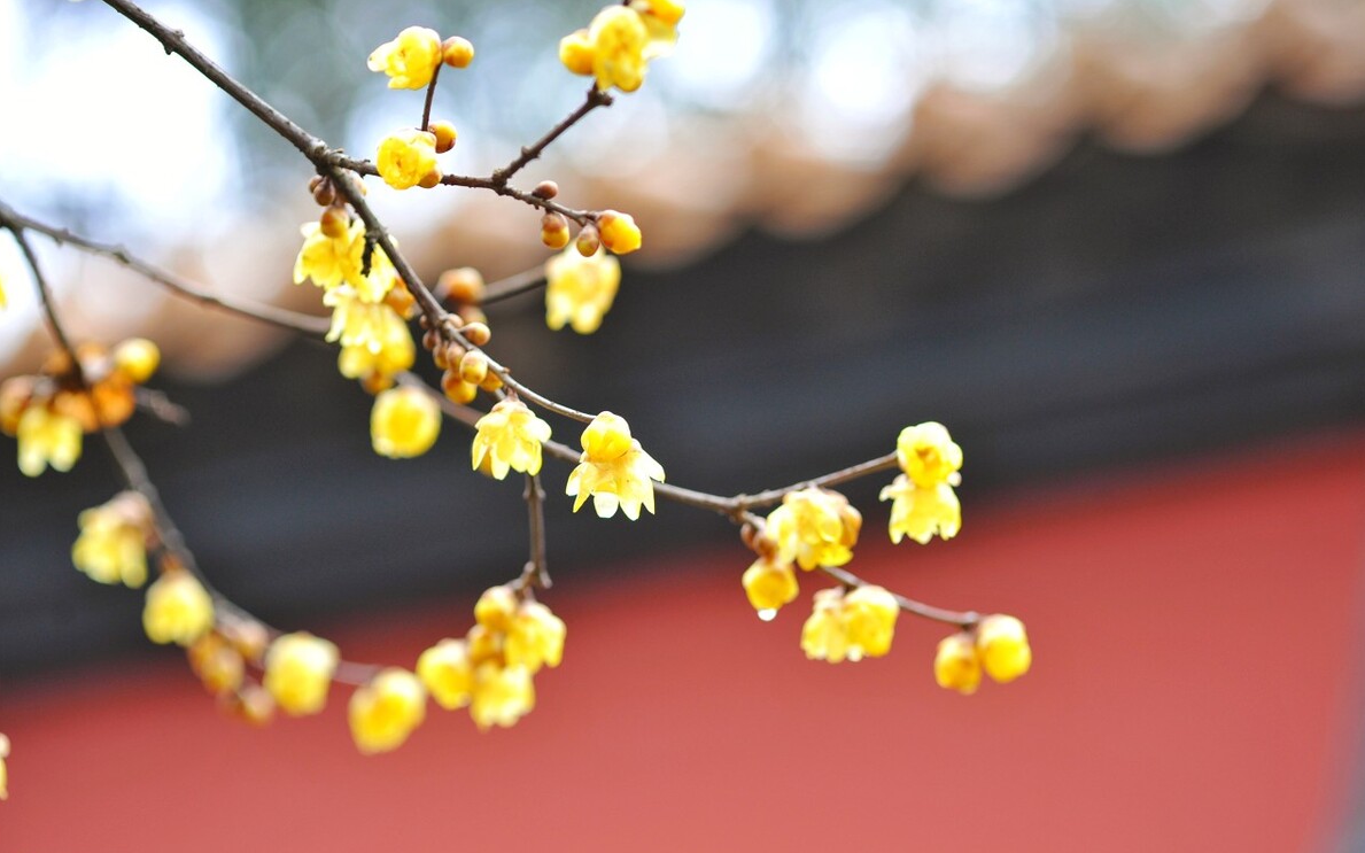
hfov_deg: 19.3
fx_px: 4017
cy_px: 439
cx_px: 688
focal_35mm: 108
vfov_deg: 12.1
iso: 640
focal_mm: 105
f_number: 4.5
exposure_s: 1/250
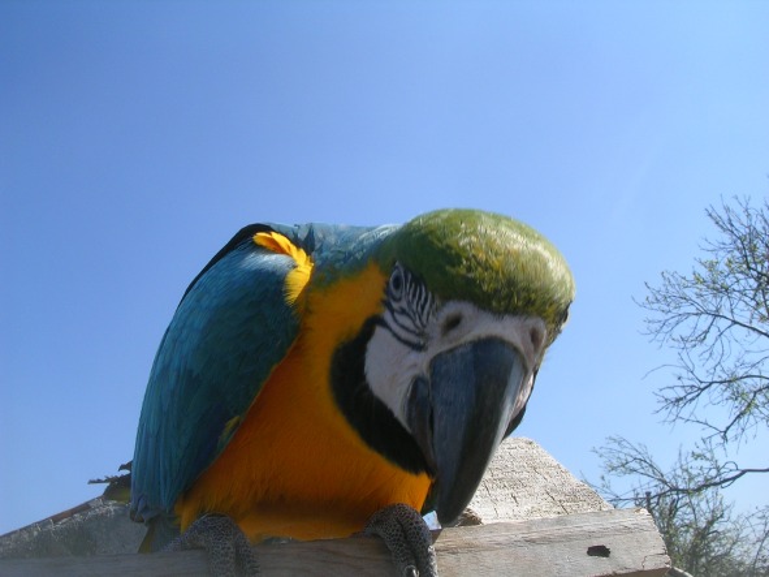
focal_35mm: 38
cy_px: 288
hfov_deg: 49.0
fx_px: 844
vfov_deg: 37.7
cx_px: 384
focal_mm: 5.8
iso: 50
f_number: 5.6
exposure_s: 1/287
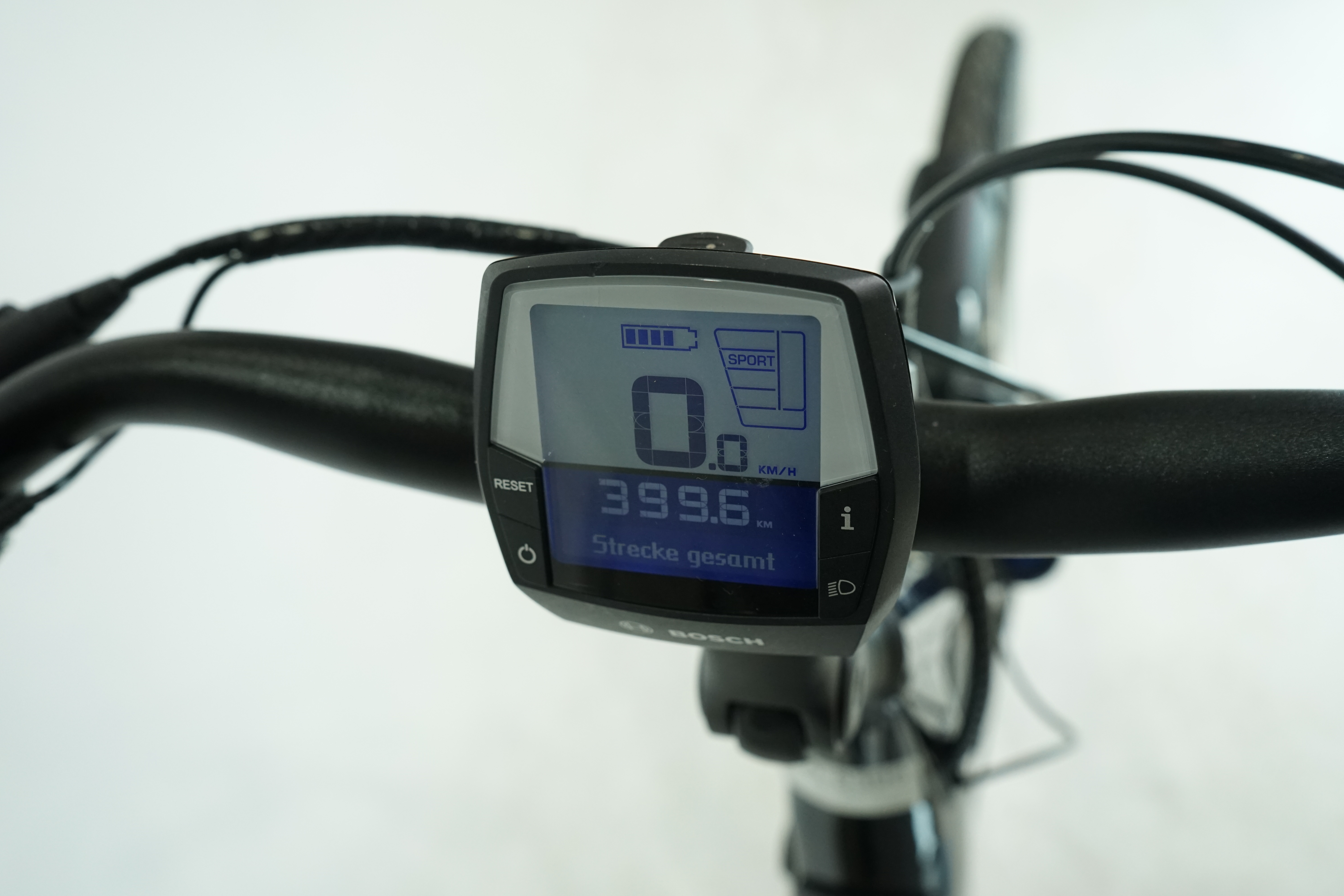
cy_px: 448
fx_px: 1157
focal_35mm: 31
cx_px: 672
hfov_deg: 60.3
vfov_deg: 42.3
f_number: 5.6
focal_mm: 31
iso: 1600
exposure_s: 1/200
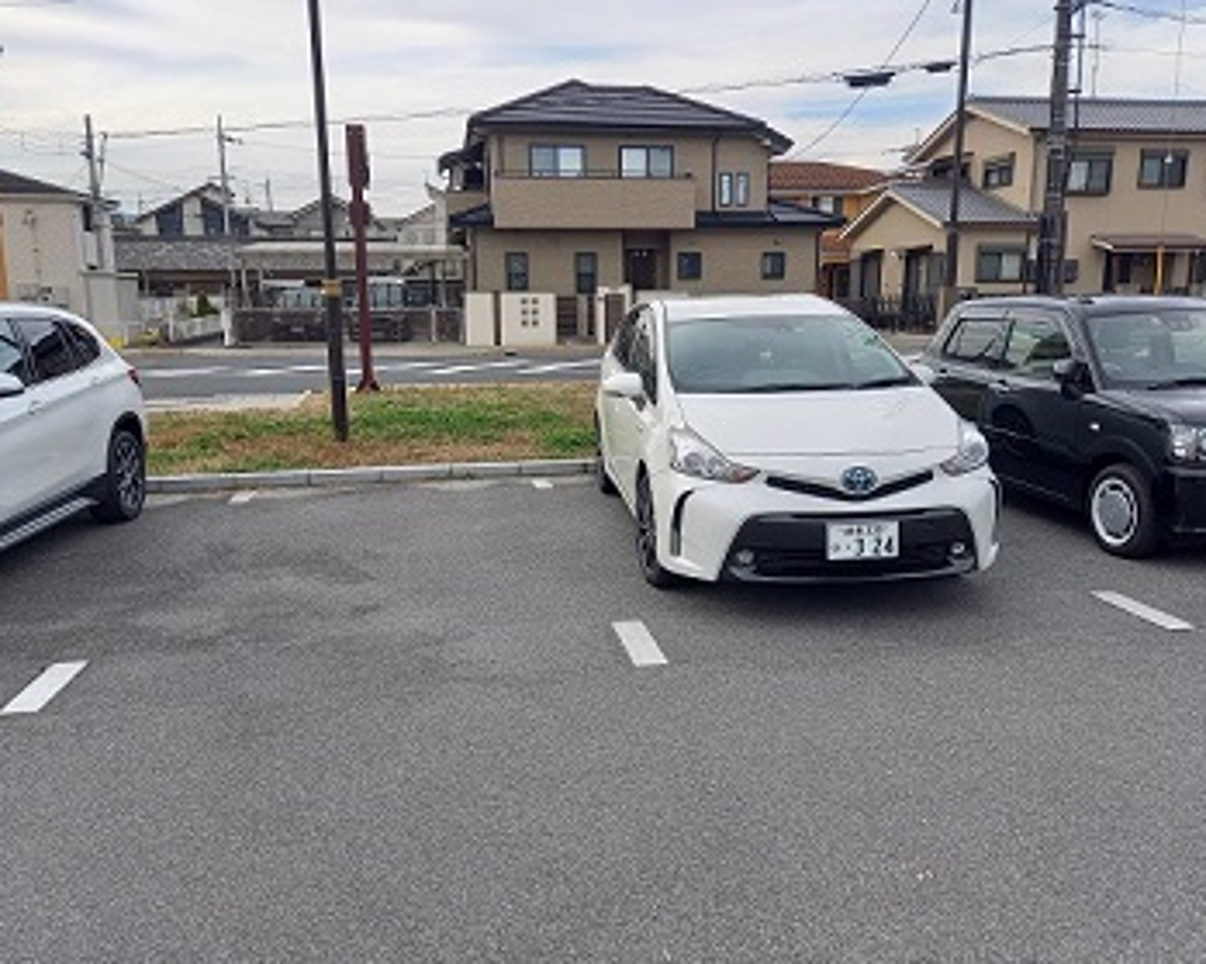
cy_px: 491
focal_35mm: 28
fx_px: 999
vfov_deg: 51.5
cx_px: 587
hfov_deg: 62.2
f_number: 1.8
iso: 50
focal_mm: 4.65
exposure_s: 1/426
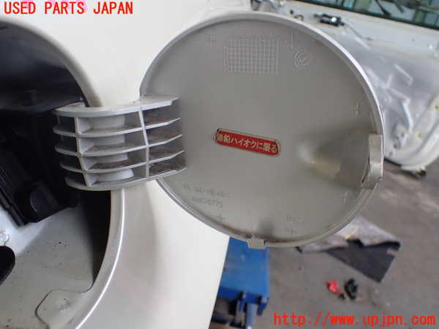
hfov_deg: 60.0
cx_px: 220
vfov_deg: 46.8
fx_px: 380
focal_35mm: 30
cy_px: 164
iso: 160
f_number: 2.3
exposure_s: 1/125
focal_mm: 5.4
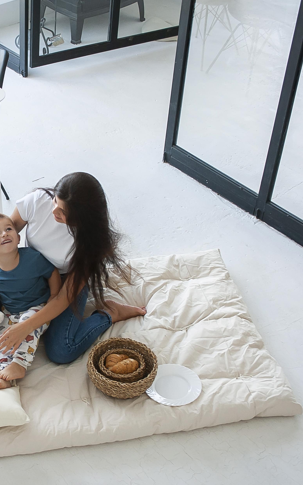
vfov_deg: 33.4
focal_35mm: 61
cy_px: 269
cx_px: 1
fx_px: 806
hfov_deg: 20.6
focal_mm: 35
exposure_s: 1/500
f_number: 3.5
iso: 1000
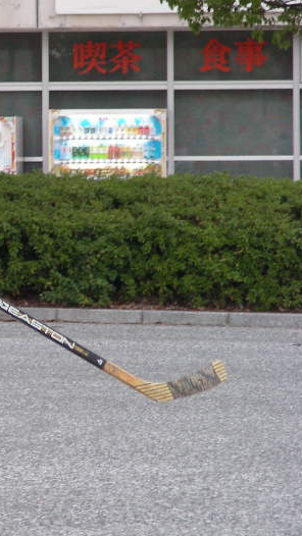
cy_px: 244
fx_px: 6945
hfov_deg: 2.5
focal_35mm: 488
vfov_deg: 4.4
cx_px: -167
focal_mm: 38.3
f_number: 3.5
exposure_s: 1/60
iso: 125
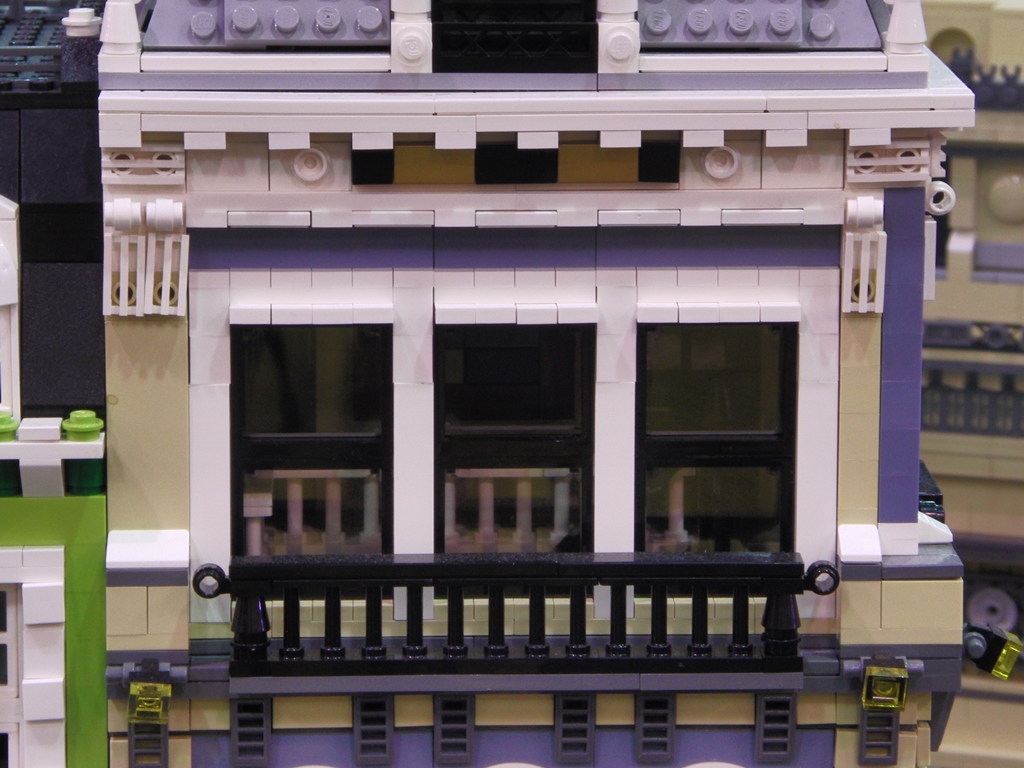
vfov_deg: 9.8
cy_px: 384
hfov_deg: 13.0
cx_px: 512
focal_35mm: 152
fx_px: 4496
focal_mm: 26.9
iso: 100
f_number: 7.6
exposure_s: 1
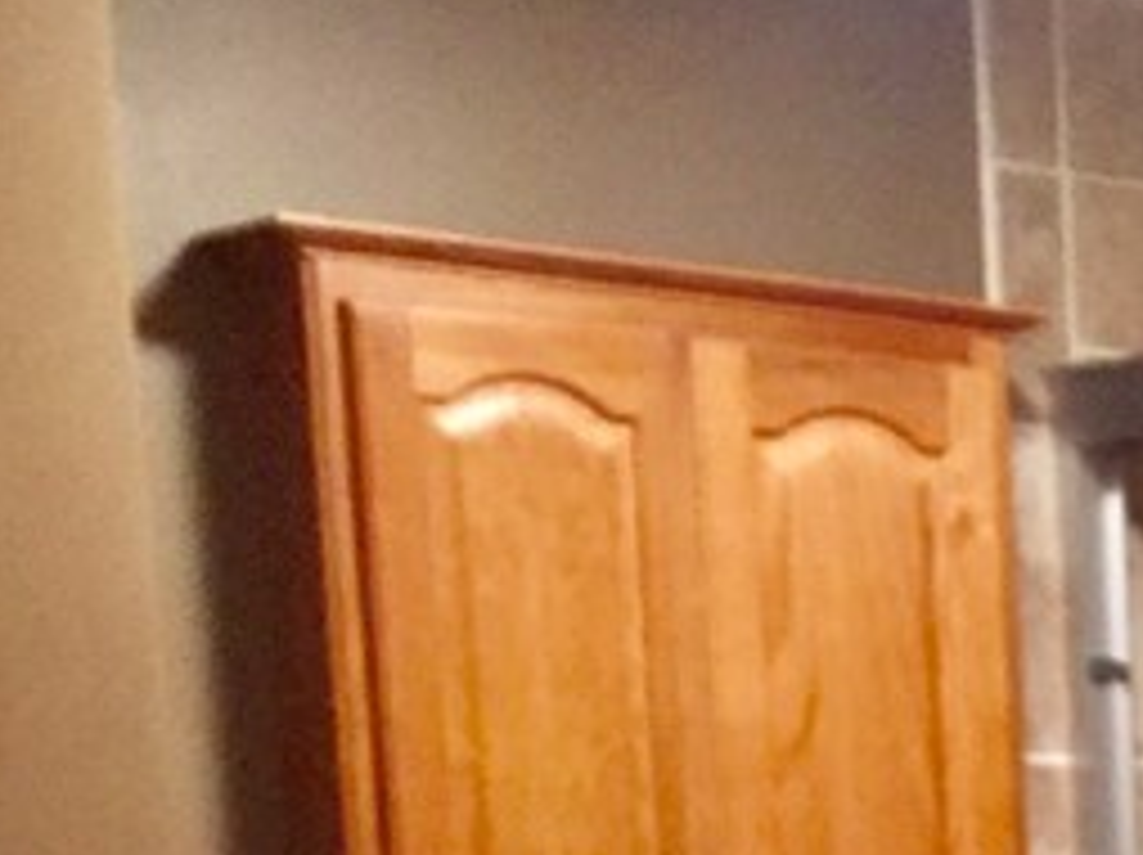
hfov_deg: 14.4
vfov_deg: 11.5
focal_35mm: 117
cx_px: 2192
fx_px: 3860
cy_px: 1629
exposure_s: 1/20
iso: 250
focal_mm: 4.15
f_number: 2.2
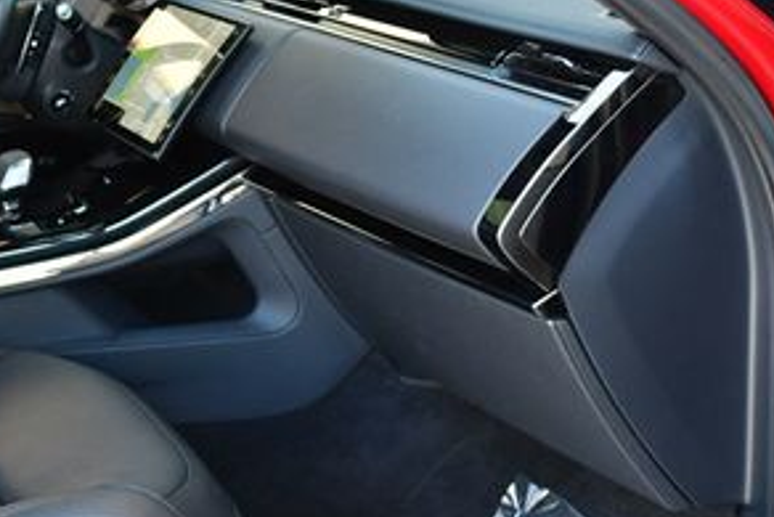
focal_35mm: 79
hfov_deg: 25.2
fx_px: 1699
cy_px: 329
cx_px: 146
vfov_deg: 17.3
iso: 800
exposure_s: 1/200
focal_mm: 18
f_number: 3.5
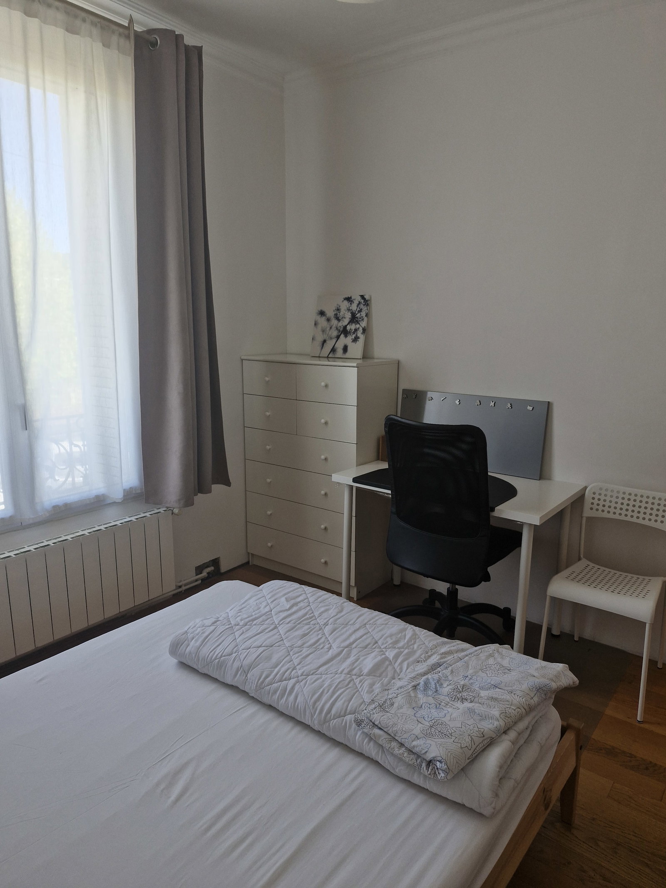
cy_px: 444
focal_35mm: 23
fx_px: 590
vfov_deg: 73.9
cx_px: 333
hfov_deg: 58.9
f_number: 1.8
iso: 100
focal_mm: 5.54
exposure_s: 1/180
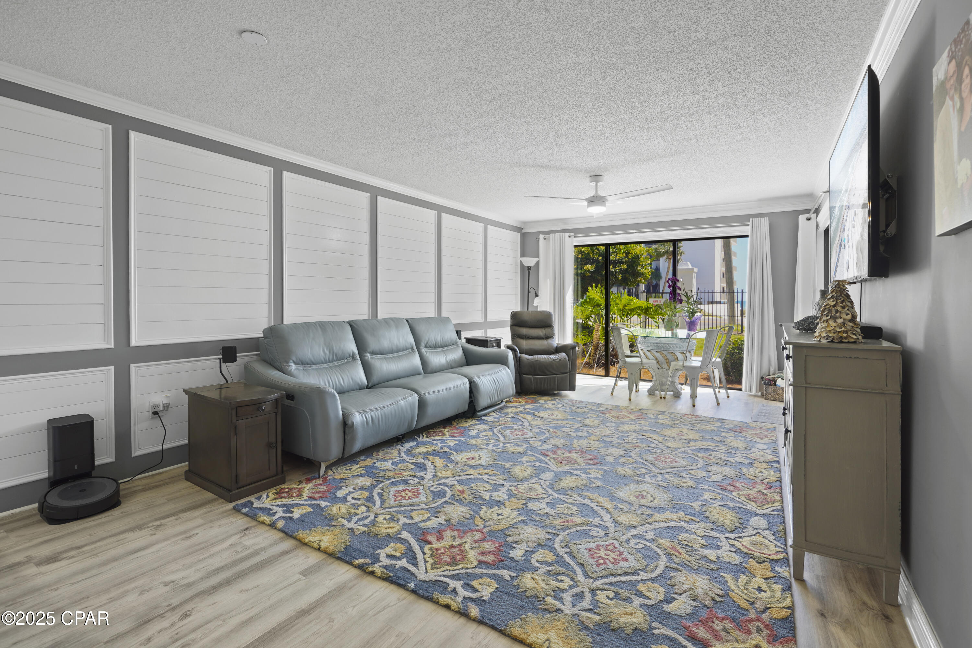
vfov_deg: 69.7
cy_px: 324
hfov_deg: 92.4
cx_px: 486
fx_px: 466
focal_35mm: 17
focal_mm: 11.5
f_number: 4
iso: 100
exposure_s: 1/4
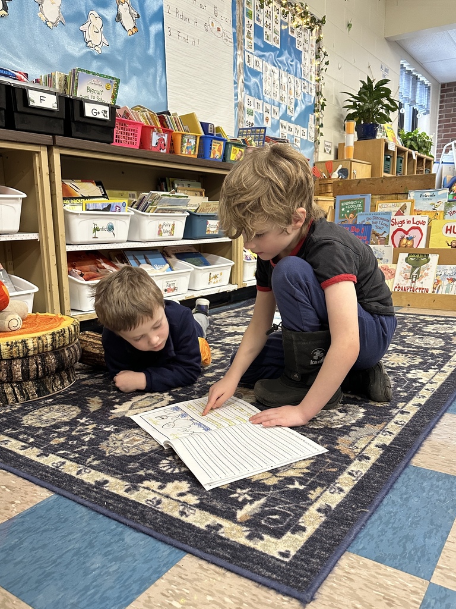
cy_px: 304
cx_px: 228
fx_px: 422
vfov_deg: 71.6
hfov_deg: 56.8
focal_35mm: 24
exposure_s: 1/60
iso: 320
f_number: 1.78
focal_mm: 6.86
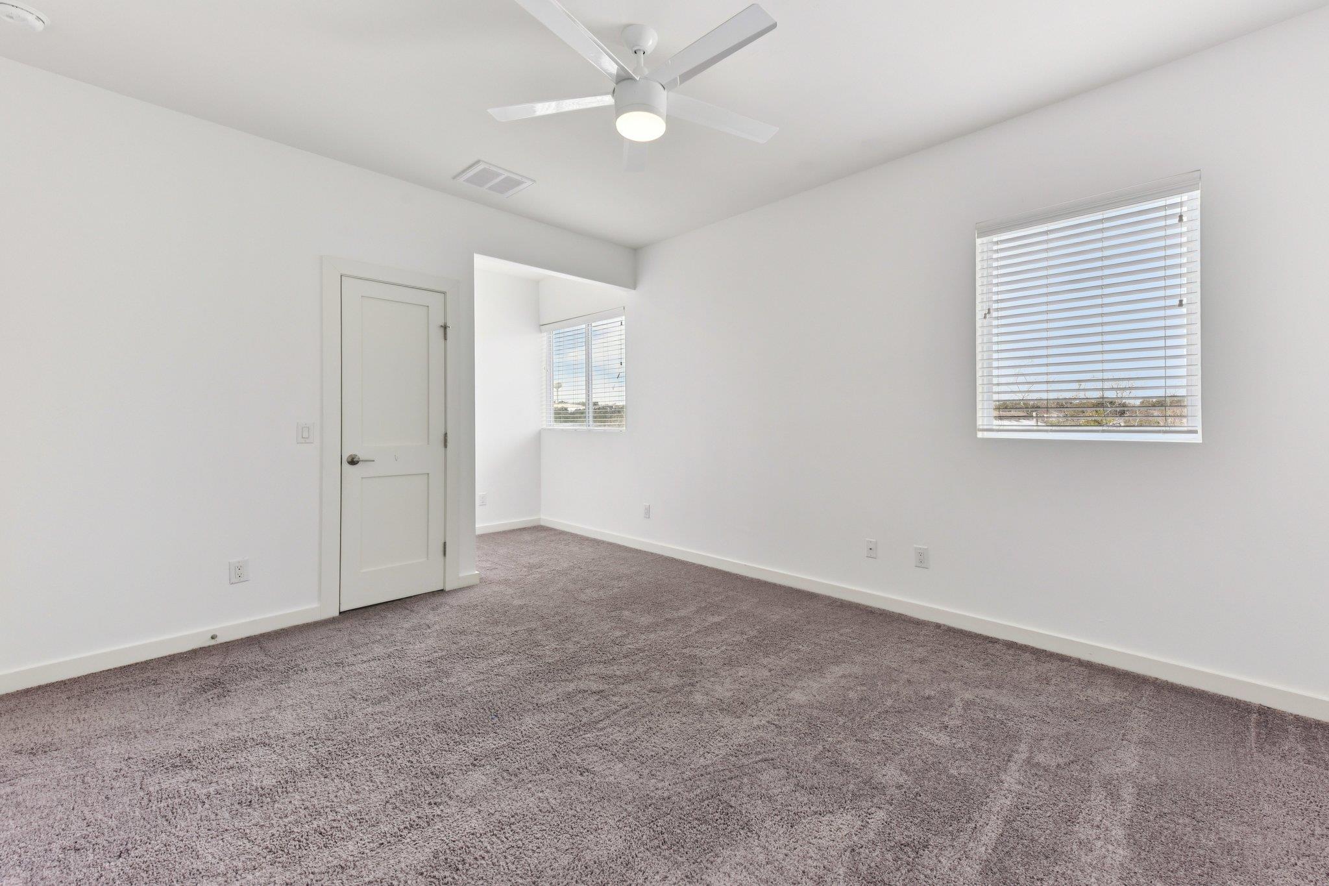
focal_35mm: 14
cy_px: 443
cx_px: 664
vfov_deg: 81.2
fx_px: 517
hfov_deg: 104.3
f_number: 8
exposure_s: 1/50
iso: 400
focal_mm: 14
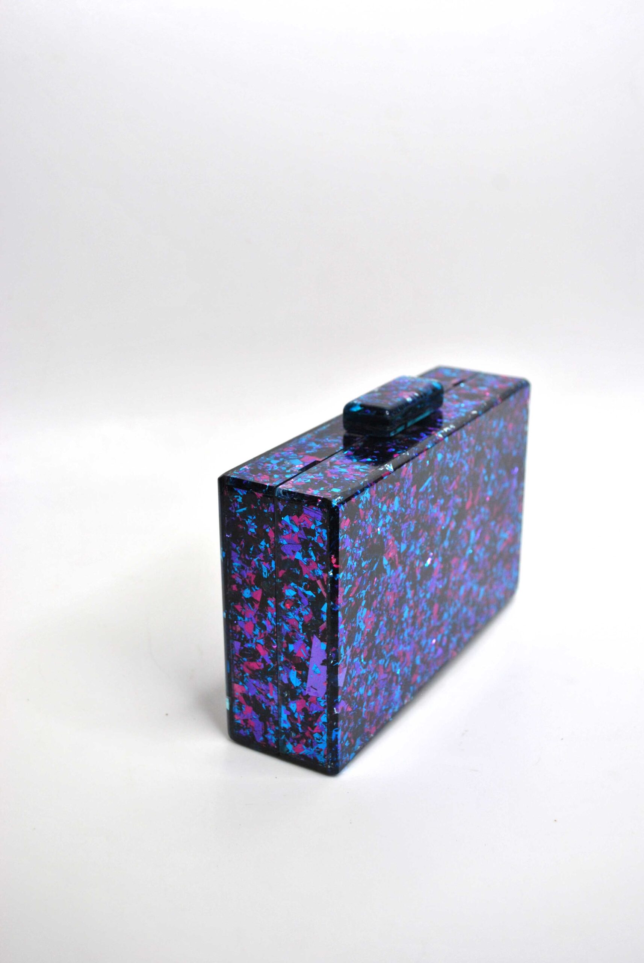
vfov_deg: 46.3
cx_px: 322
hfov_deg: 32.0
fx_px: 1124
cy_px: 482
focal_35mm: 42
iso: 200
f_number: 4.5
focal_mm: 28
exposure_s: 1/200
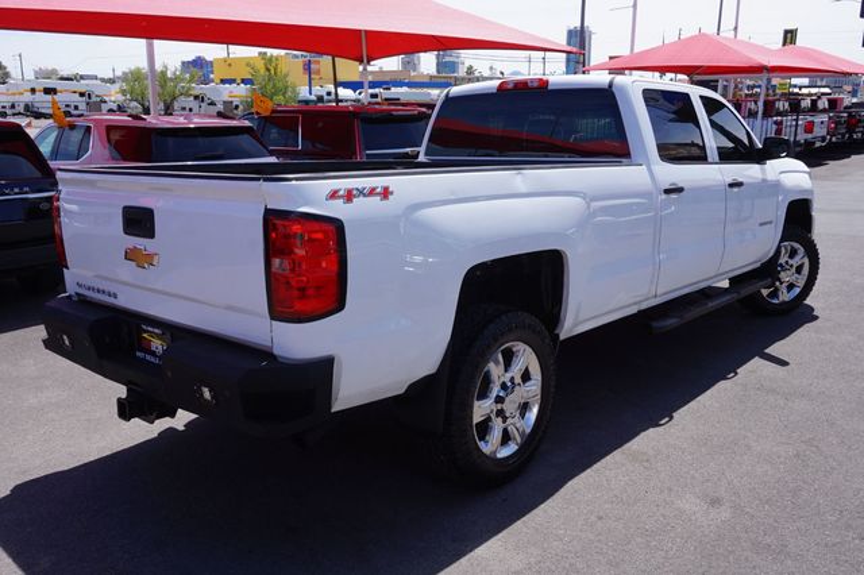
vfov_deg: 41.7
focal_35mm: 32
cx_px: 432
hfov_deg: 59.5
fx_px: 756
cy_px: 288
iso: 100
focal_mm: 21
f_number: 13
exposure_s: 1/80
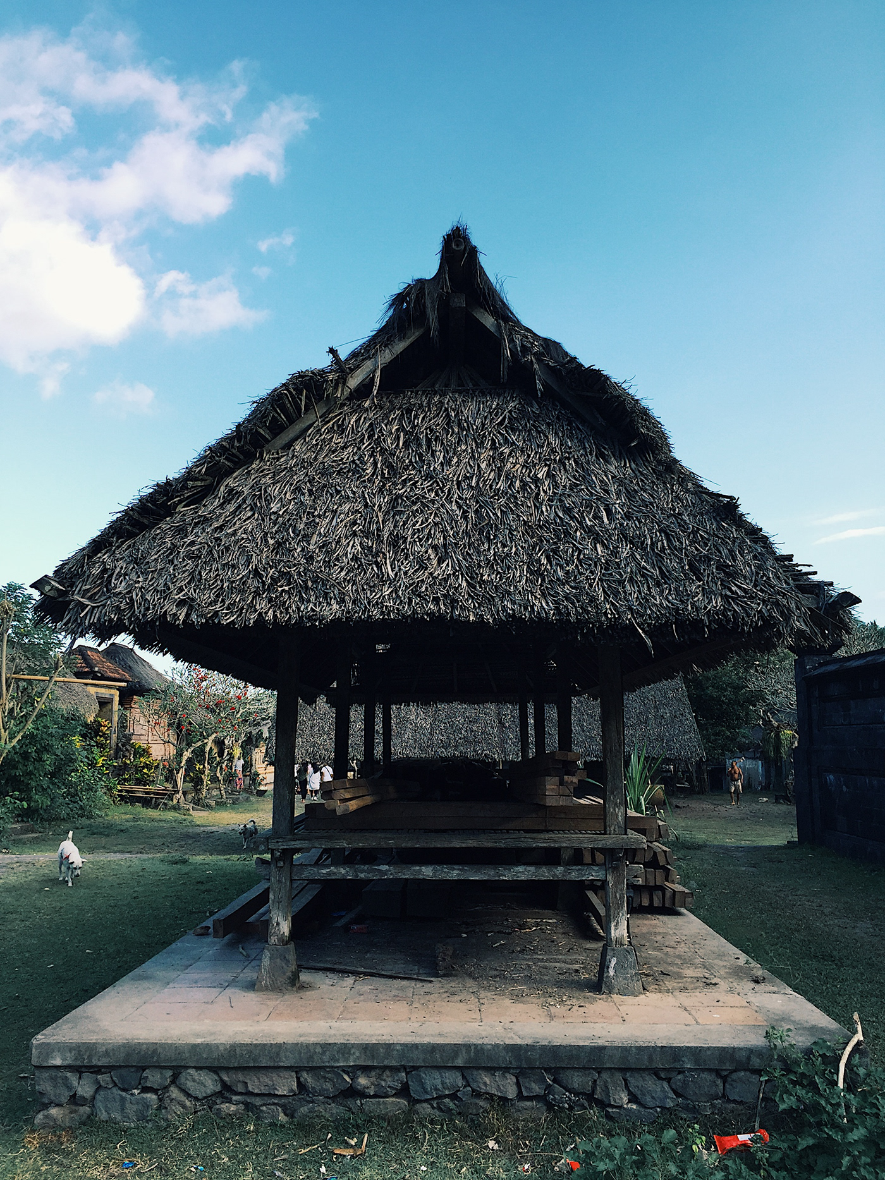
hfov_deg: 48.2
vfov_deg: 61.7
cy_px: 590
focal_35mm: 29
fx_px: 989
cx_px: 442
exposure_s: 1/476
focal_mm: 4.15
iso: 32
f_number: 2.2
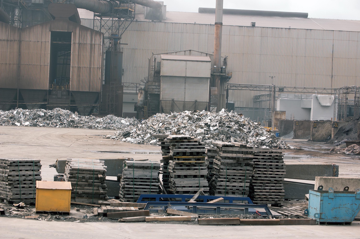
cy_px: 120
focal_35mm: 82
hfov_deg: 24.6
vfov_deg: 16.5
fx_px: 824
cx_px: 180
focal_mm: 55
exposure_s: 1/250
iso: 200
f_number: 8
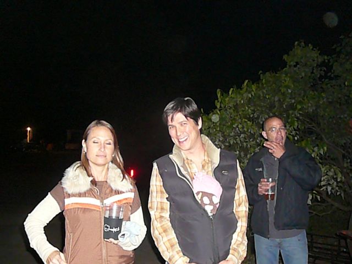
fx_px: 397
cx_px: 176
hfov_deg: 47.9
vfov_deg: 36.8
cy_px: 132
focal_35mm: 39
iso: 1000
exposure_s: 1/30
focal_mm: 5.8
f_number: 3
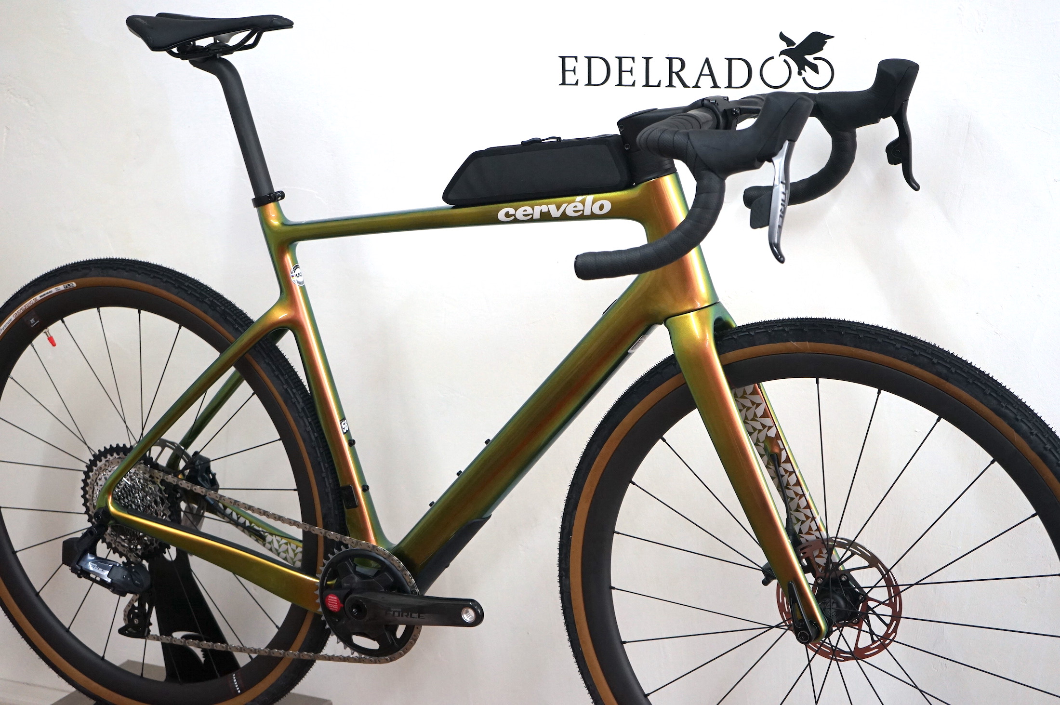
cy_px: 352
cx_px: 530
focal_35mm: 57
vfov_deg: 23.7
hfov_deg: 35.1
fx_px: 1677
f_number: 5
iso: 1600
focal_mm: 57
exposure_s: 1/160
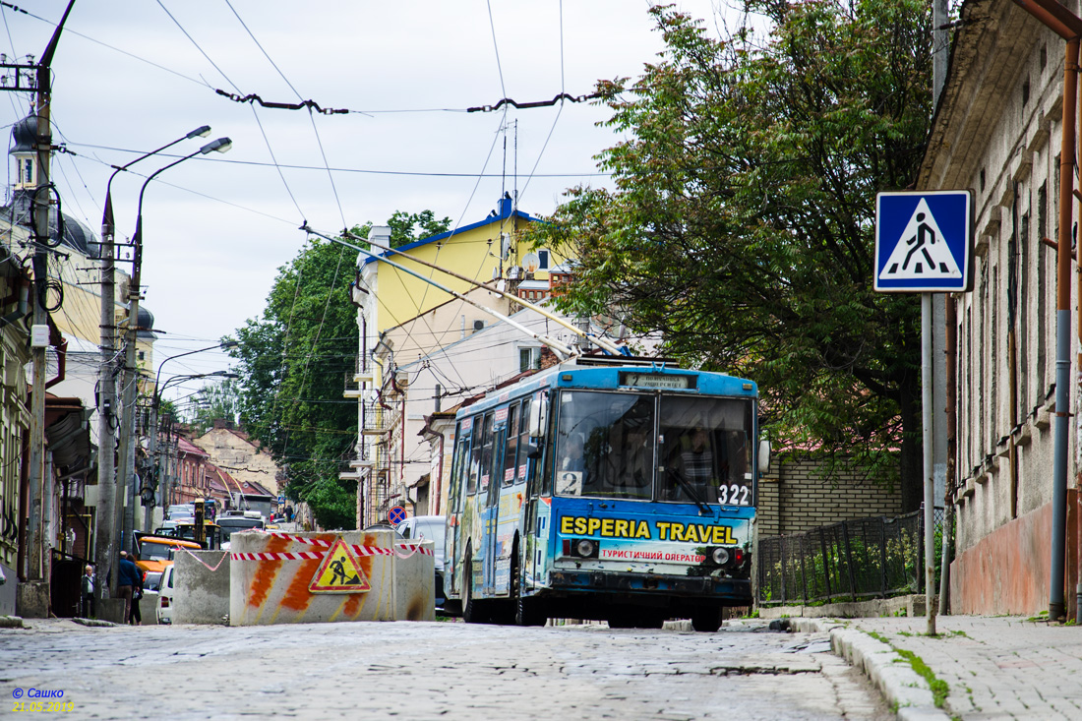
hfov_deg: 13.0
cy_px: 360
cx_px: 541
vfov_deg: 8.7
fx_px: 4733
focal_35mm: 158
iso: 100
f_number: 5.6
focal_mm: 105
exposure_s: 1/320
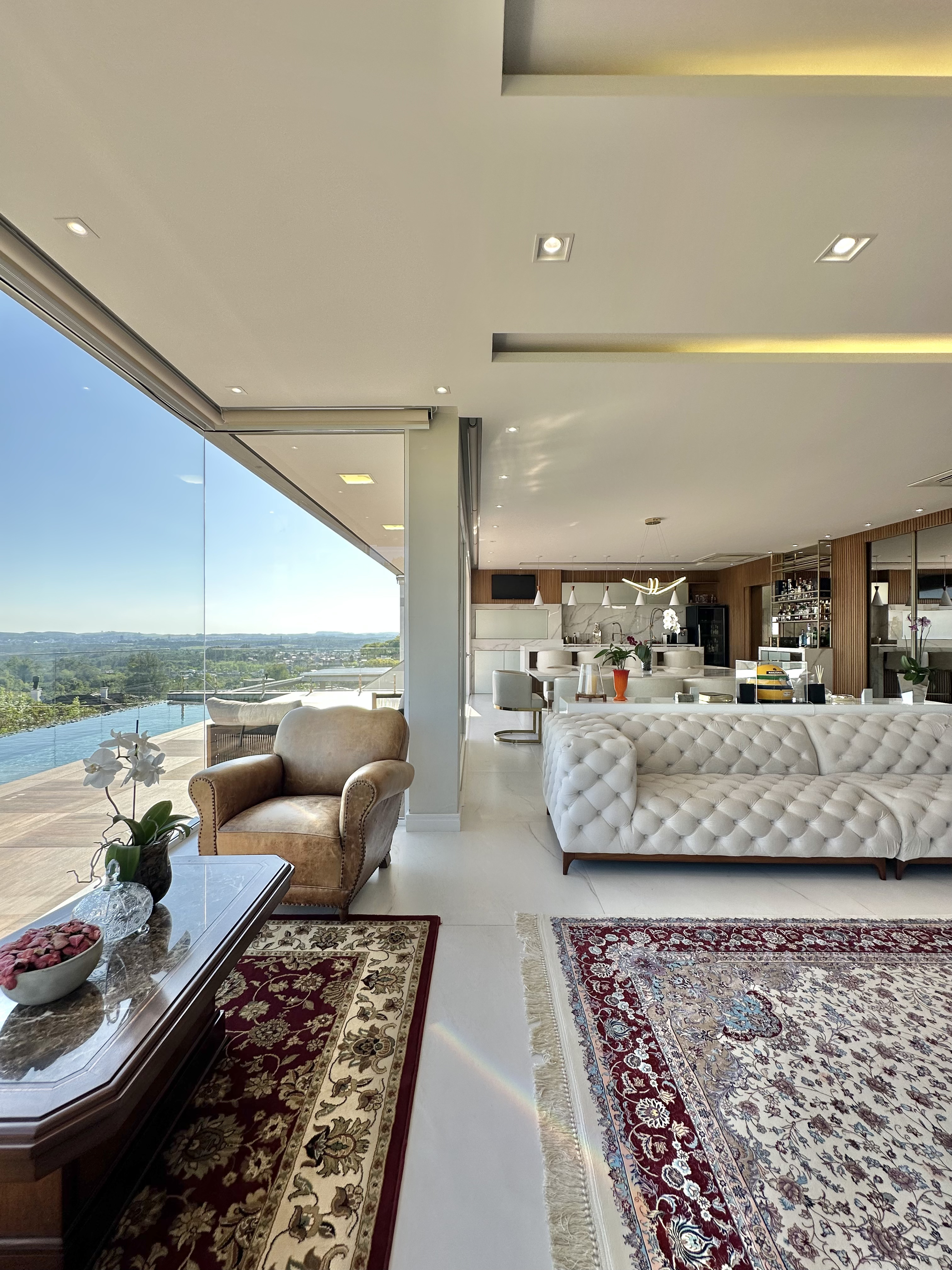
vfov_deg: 102.1
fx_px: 513
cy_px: 635
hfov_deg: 85.7
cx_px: 476
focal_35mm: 14
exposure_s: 1/527
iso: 40
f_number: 2.2
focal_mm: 2.22
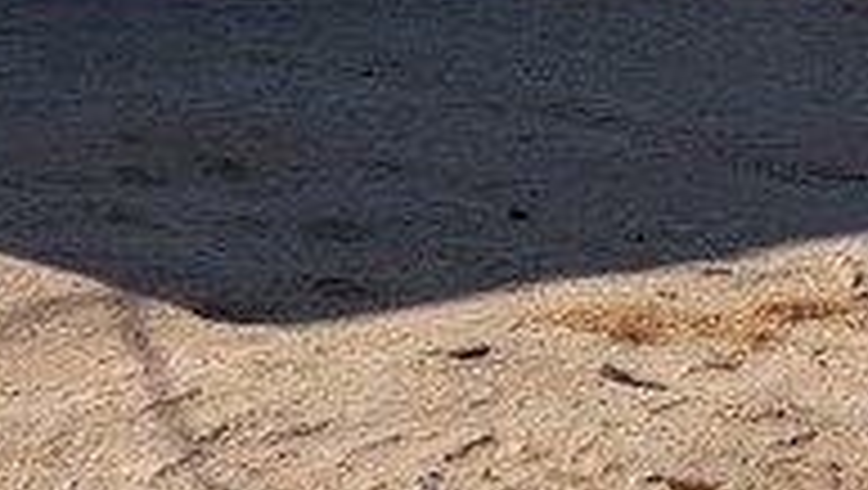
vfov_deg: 8.8
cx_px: 944
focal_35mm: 133
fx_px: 3064
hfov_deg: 15.7
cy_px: -342
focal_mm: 5.4
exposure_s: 1/2252
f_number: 1.8
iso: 20
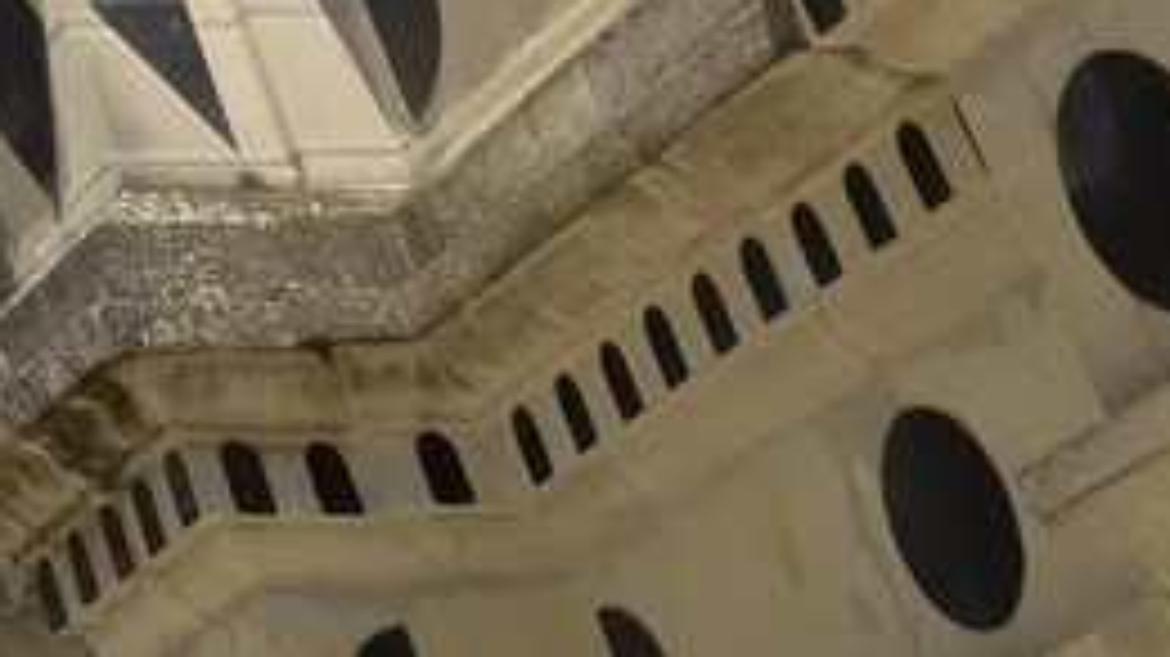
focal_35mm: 116
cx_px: -1822
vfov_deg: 7.9
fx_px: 3597
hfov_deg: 12.9
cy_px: -1728
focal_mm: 12
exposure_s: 1/160
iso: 100
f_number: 11
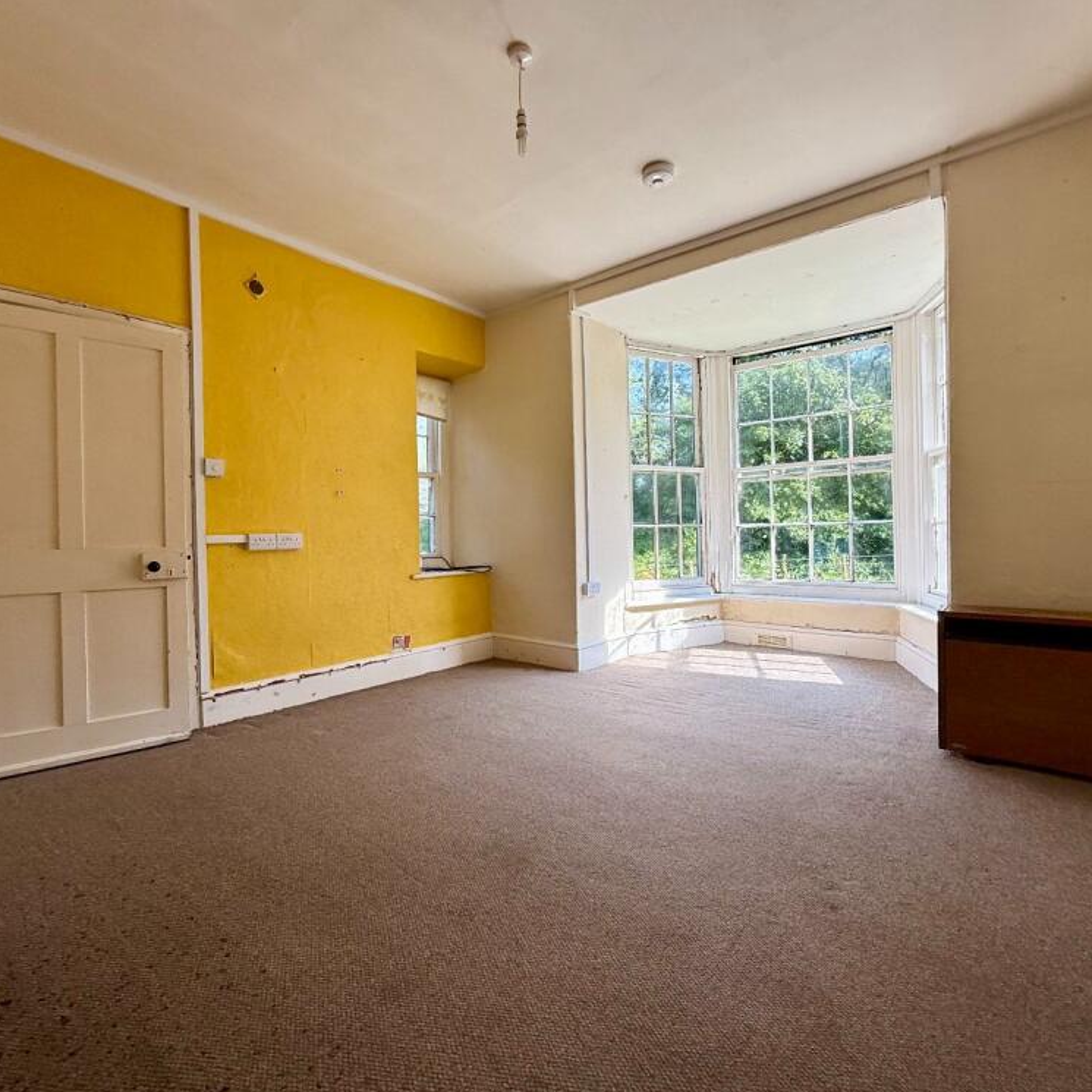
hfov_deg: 84.0
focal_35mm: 17
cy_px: 538
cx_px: 532
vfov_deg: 84.0
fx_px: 607
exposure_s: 1/214
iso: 50
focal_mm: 2.22
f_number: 2.2
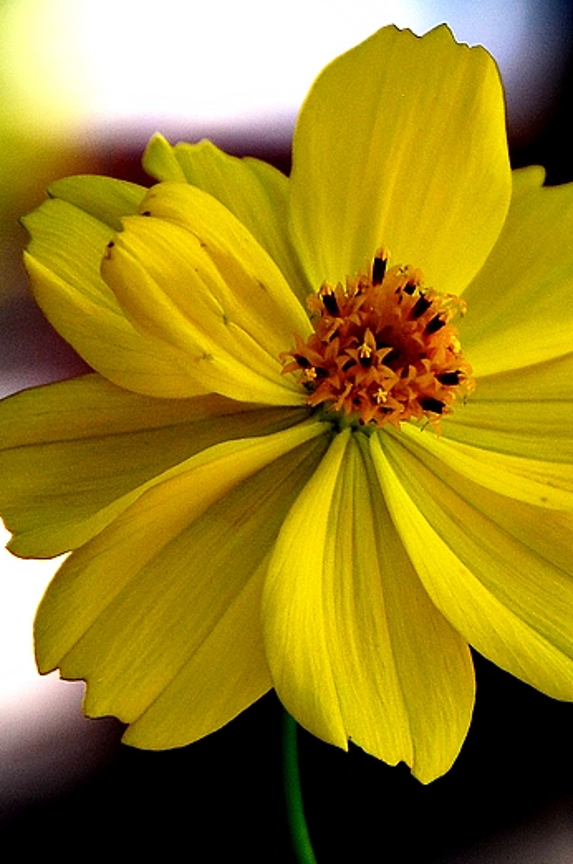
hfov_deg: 4.4
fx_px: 7406
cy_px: 517
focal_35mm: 309
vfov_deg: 6.7
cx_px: 434
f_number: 5.6
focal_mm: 105
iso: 200
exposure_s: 1/250
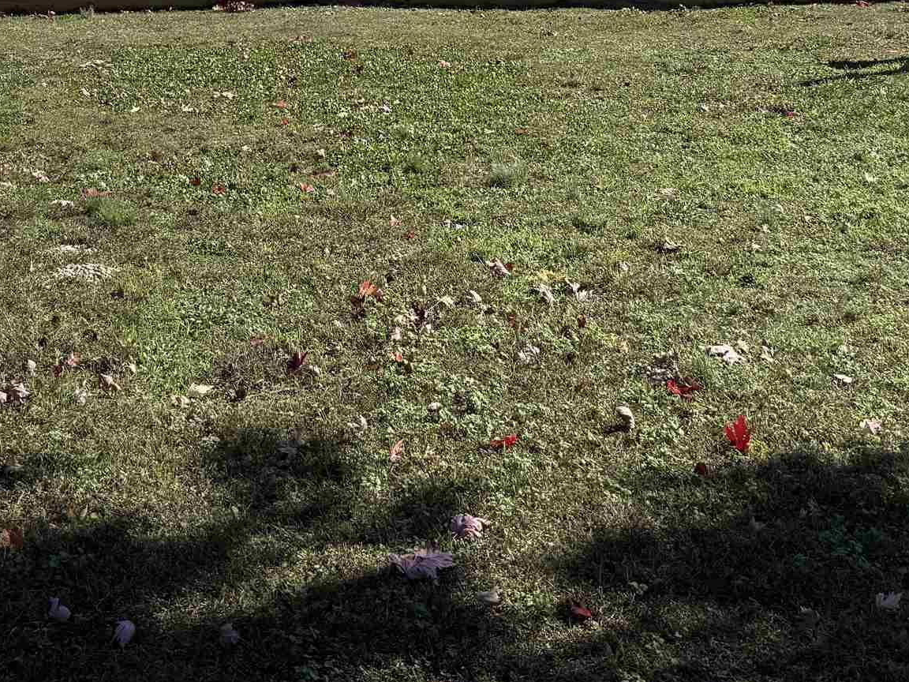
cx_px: 376
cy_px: -141
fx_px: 1681
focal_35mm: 64
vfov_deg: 21.3
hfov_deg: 30.2
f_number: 1.78
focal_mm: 6.76
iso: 80
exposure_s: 1/3584
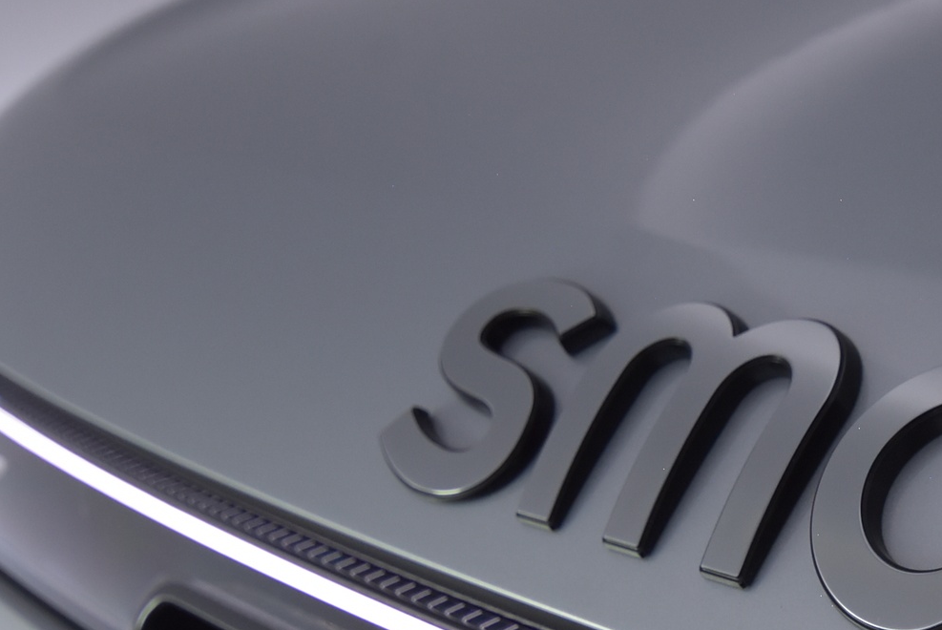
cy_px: 670
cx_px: 947
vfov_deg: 17.5
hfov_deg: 25.3
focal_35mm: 76
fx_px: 1990
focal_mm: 20
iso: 800
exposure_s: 1/100
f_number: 5.6
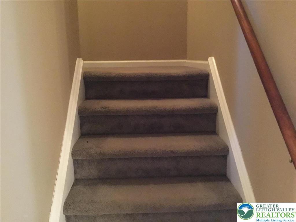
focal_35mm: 31
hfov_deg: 58.4
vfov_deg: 45.4
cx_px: 148
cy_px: 111
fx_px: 265
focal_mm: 3.3
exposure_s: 1/15
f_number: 2.4
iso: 640
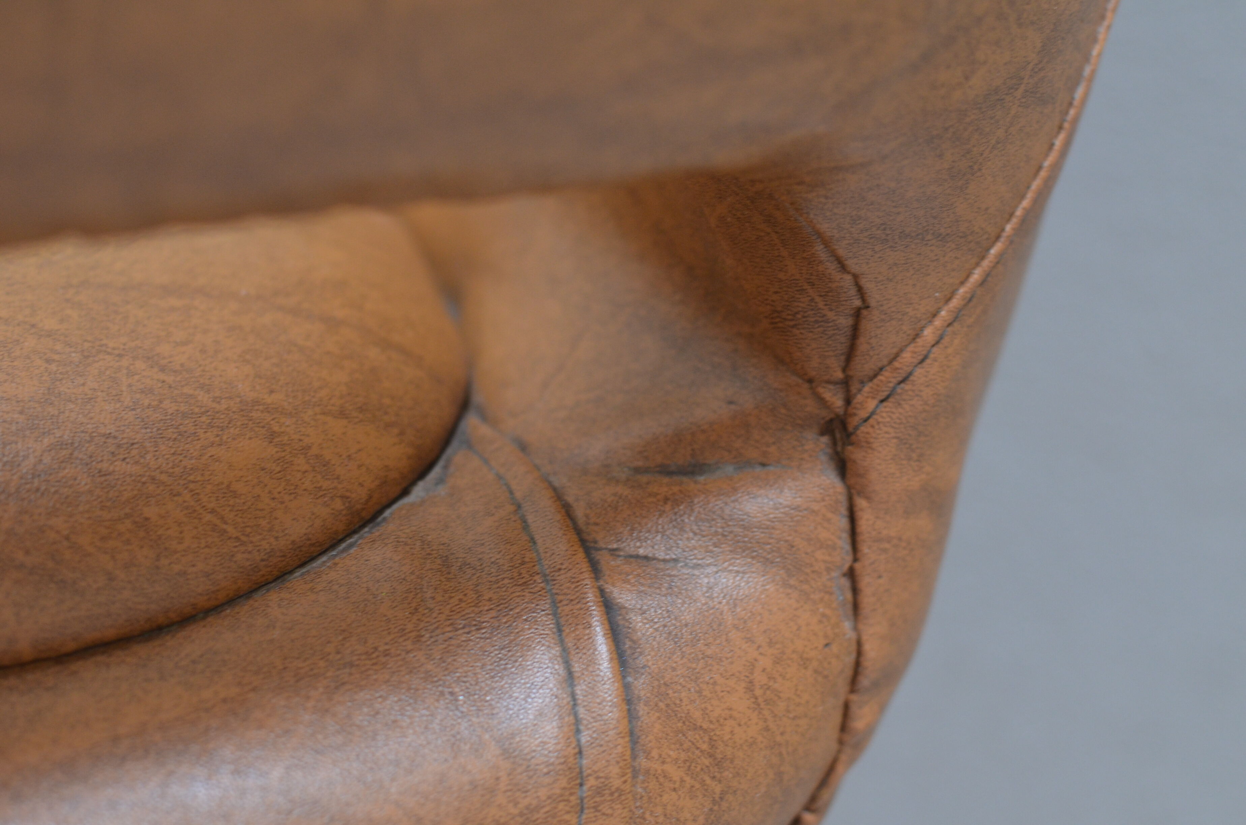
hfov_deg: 27.0
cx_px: 623
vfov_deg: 18.1
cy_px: 412
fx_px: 2590
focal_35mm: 75
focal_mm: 50
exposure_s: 1/50
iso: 800
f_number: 3.5
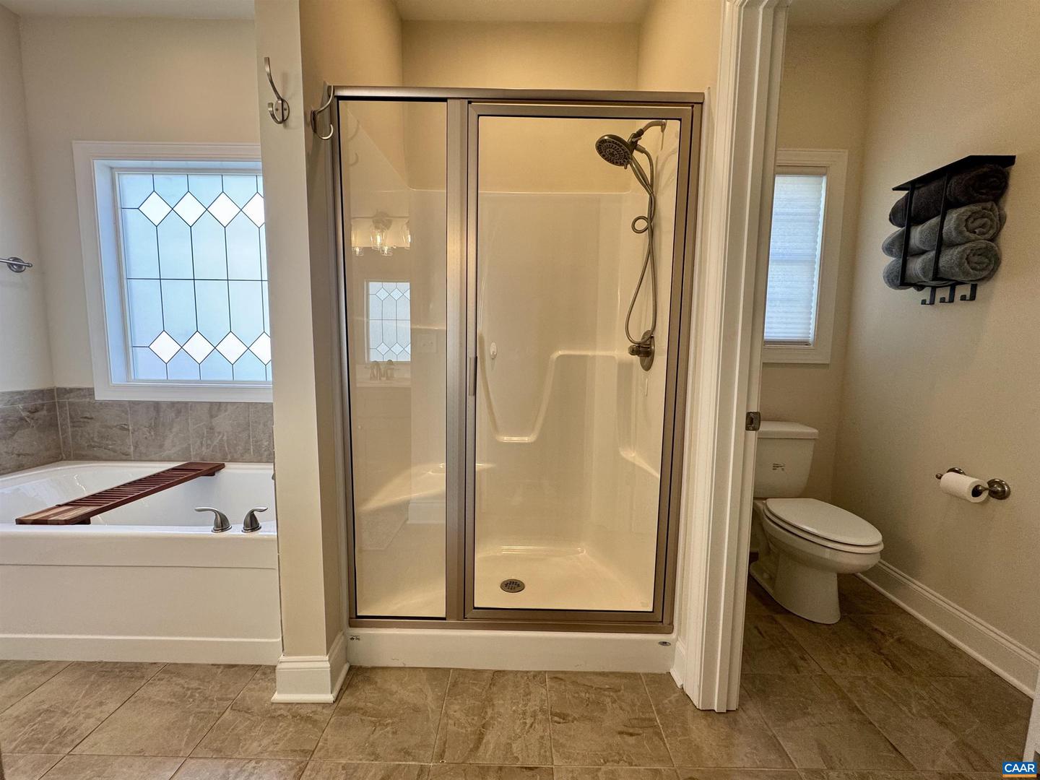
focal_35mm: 14
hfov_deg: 102.1
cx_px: 520
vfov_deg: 85.7
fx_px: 421
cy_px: 390
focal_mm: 2.22
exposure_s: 1/120
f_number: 2.2
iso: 125
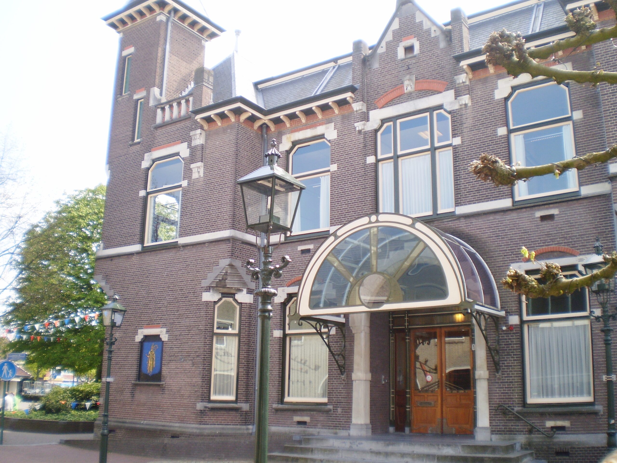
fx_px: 642
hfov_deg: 51.4
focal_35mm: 36
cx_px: 308
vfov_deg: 39.7
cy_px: 232
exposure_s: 1/250
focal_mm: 6.3
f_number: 3.1
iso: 64
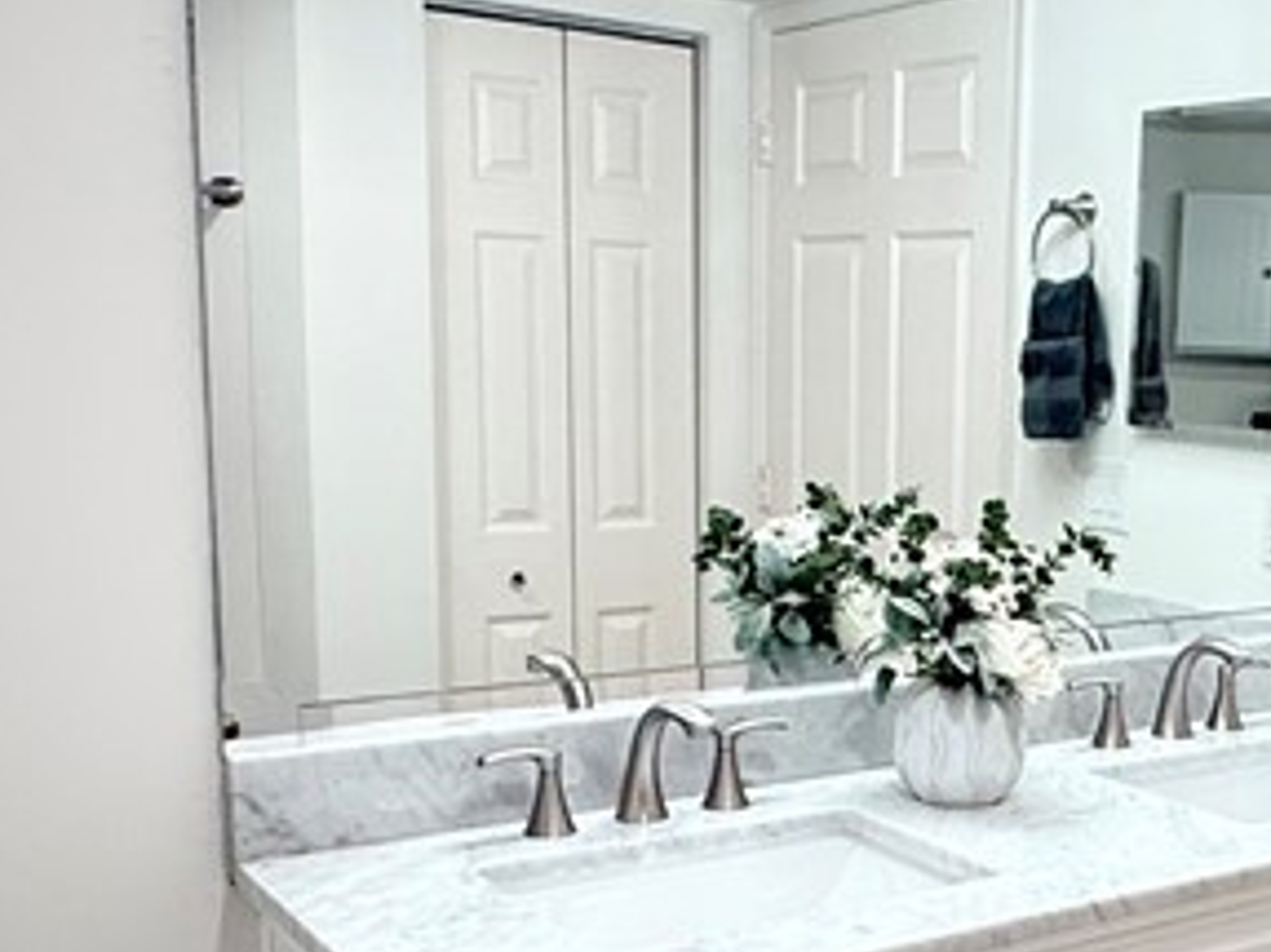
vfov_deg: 28.9
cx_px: 1094
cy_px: 638
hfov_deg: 36.3
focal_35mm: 50
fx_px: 1835
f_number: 2.2
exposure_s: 1/120
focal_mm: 2.22
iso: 320
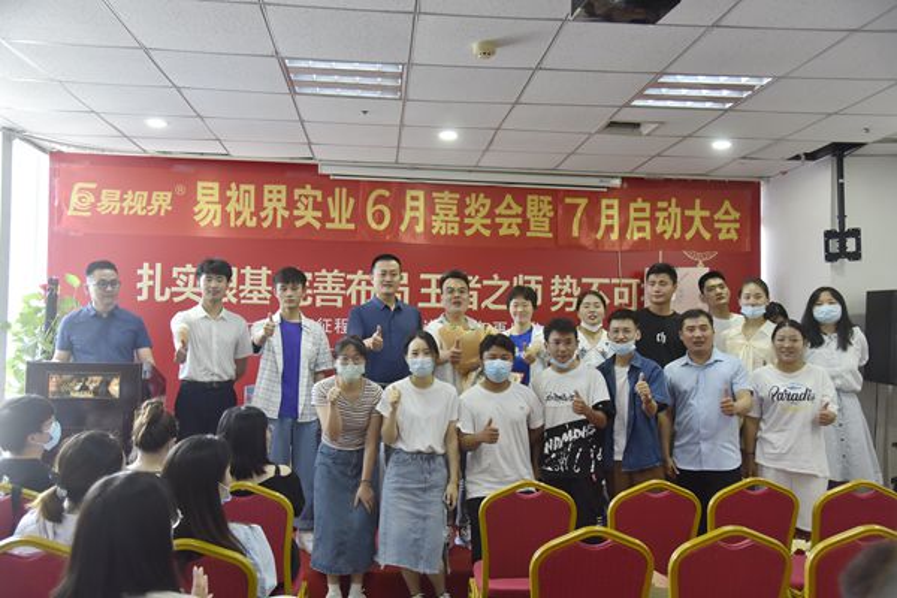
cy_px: 299
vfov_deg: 41.1
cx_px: 448
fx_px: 797
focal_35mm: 32
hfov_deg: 58.7
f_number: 4.5
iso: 1250
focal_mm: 32
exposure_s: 1/60
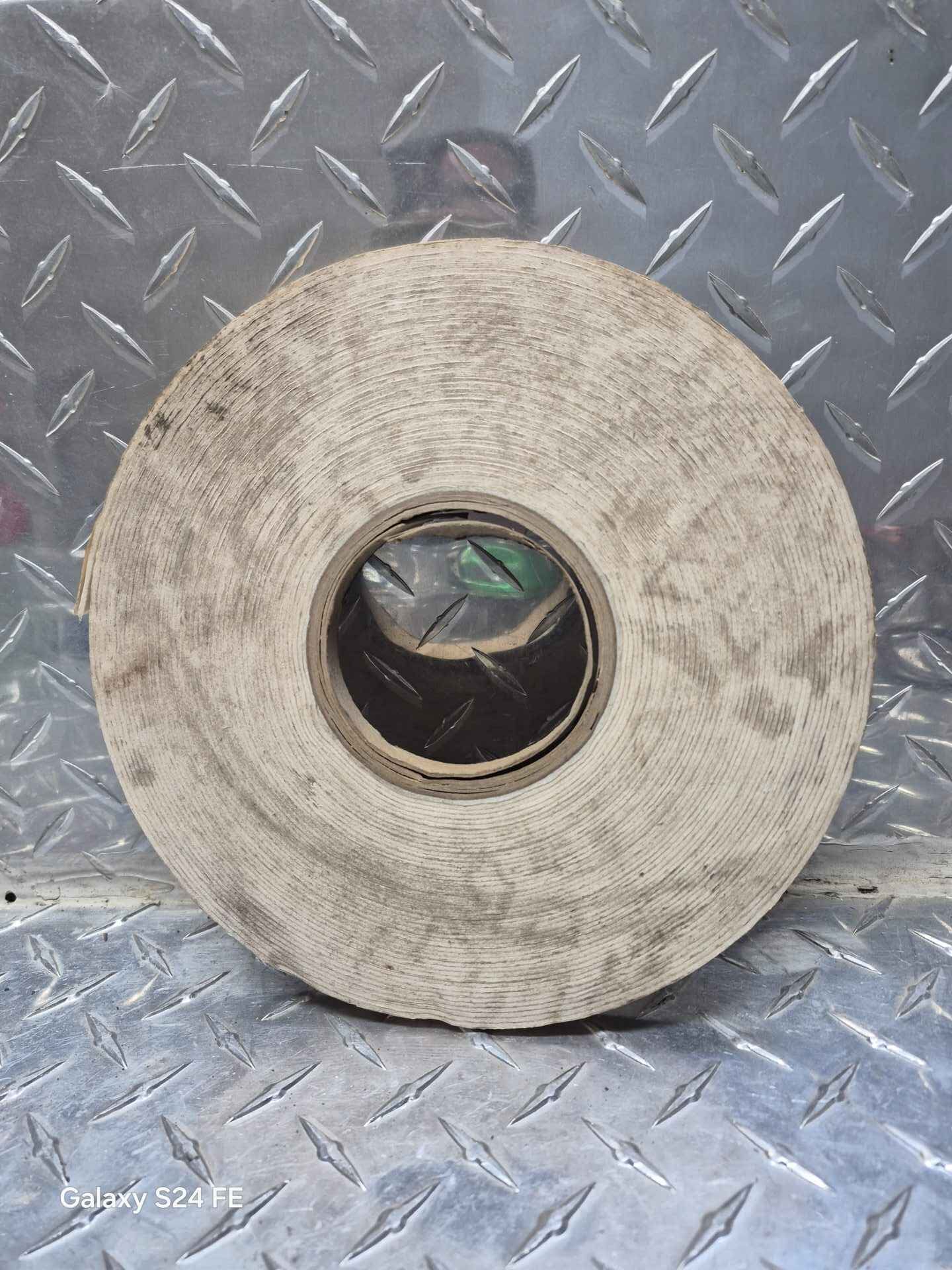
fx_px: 843
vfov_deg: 73.9
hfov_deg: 58.9
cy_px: 635
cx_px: 476
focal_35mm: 23
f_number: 1.8
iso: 125
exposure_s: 1/120
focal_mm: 5.4
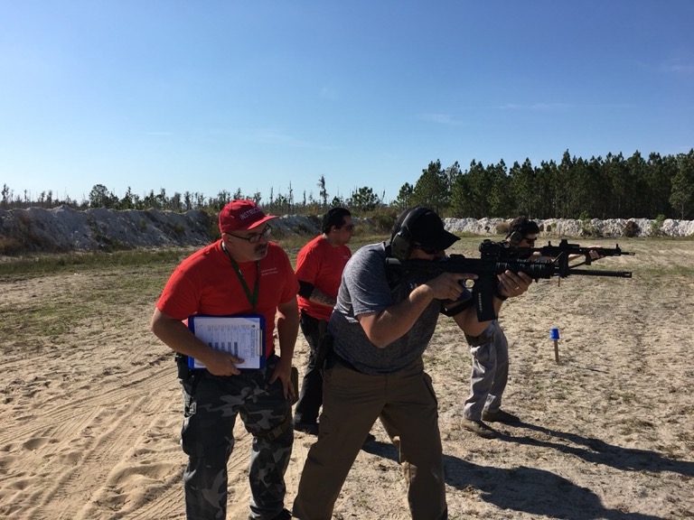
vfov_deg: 48.2
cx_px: 347
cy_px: 260
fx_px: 581
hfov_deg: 61.7
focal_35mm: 29
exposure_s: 1/2331
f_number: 2.2
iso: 25
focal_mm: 4.15
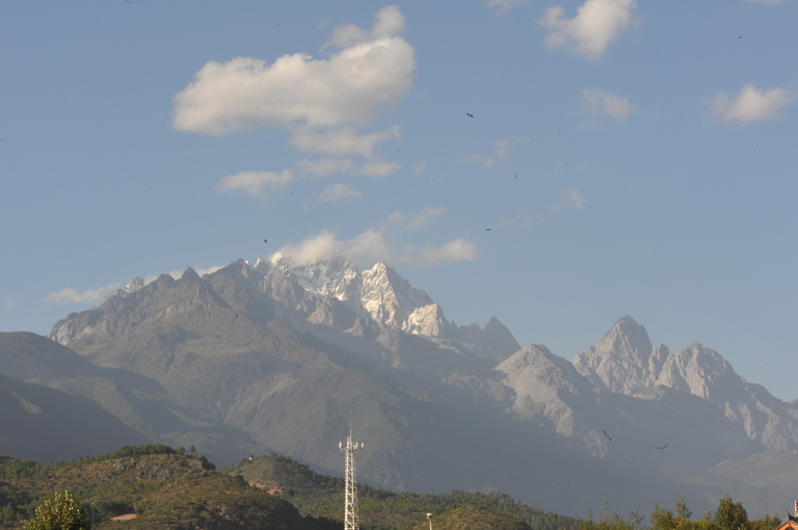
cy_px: 282
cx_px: 348
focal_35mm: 123
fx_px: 2723
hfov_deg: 16.7
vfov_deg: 11.1
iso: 640
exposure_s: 1/80
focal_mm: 105
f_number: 29
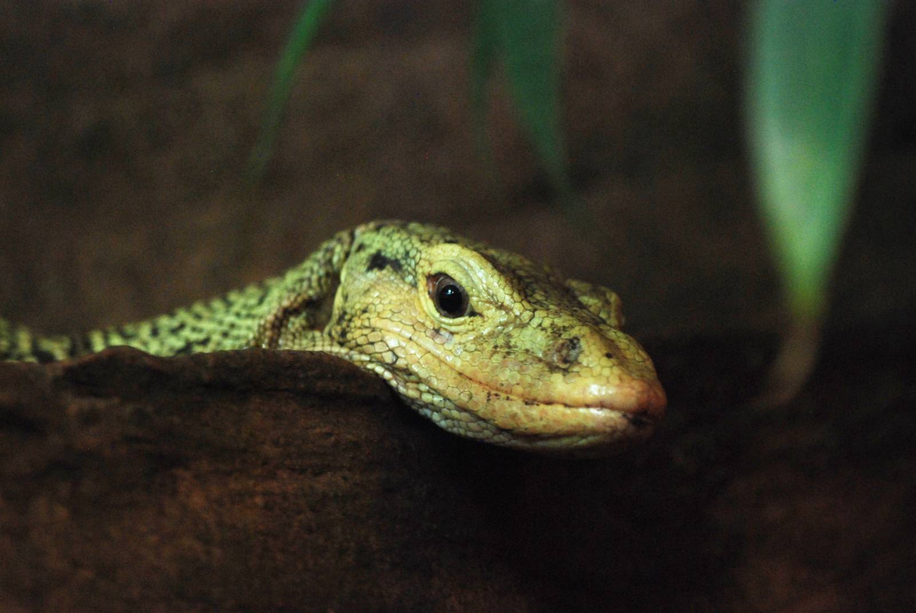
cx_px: 458
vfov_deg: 3.8
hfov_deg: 5.7
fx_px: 9171
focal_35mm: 360
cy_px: 306
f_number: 5.3
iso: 1000
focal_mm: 240
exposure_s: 1/160
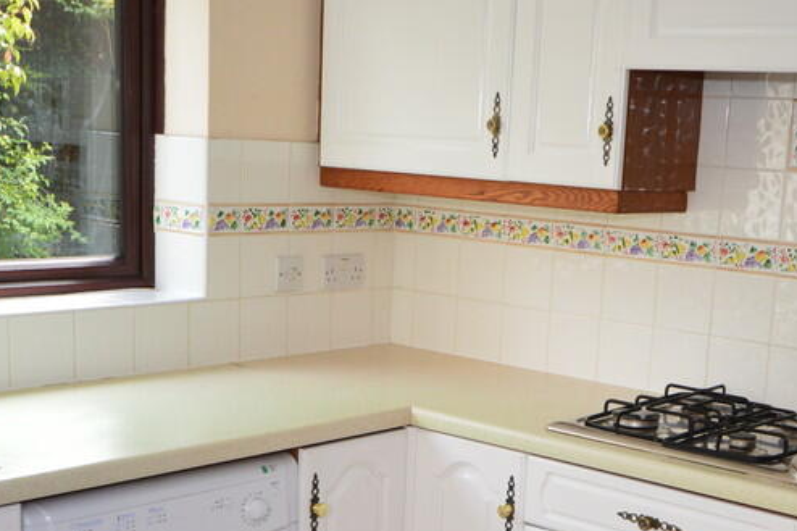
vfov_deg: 22.8
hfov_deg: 33.7
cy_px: 395
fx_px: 1306
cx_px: 523
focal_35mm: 59
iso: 500
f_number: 5.6
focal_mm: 19
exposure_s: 1/60
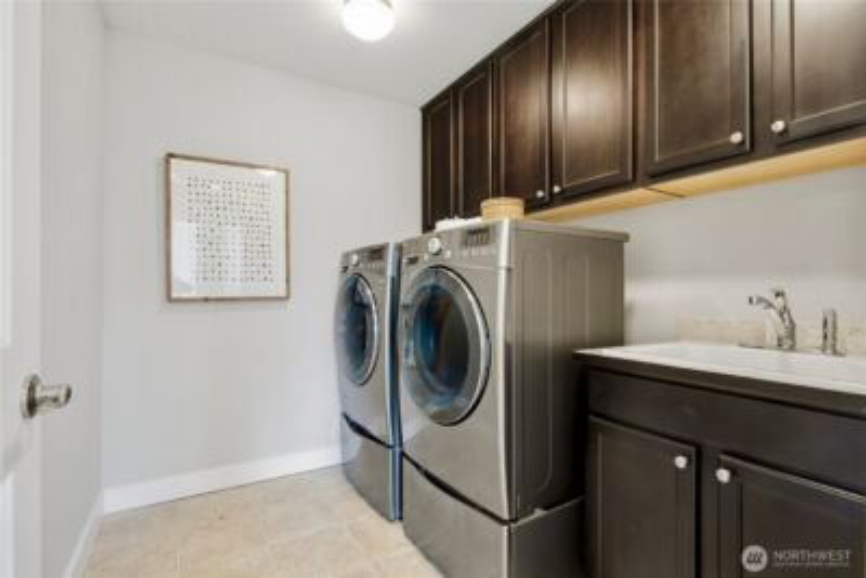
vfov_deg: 70.5
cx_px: 433
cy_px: 289
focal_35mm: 17
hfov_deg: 93.3
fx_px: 409
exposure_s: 1/25
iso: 400
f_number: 9
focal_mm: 17
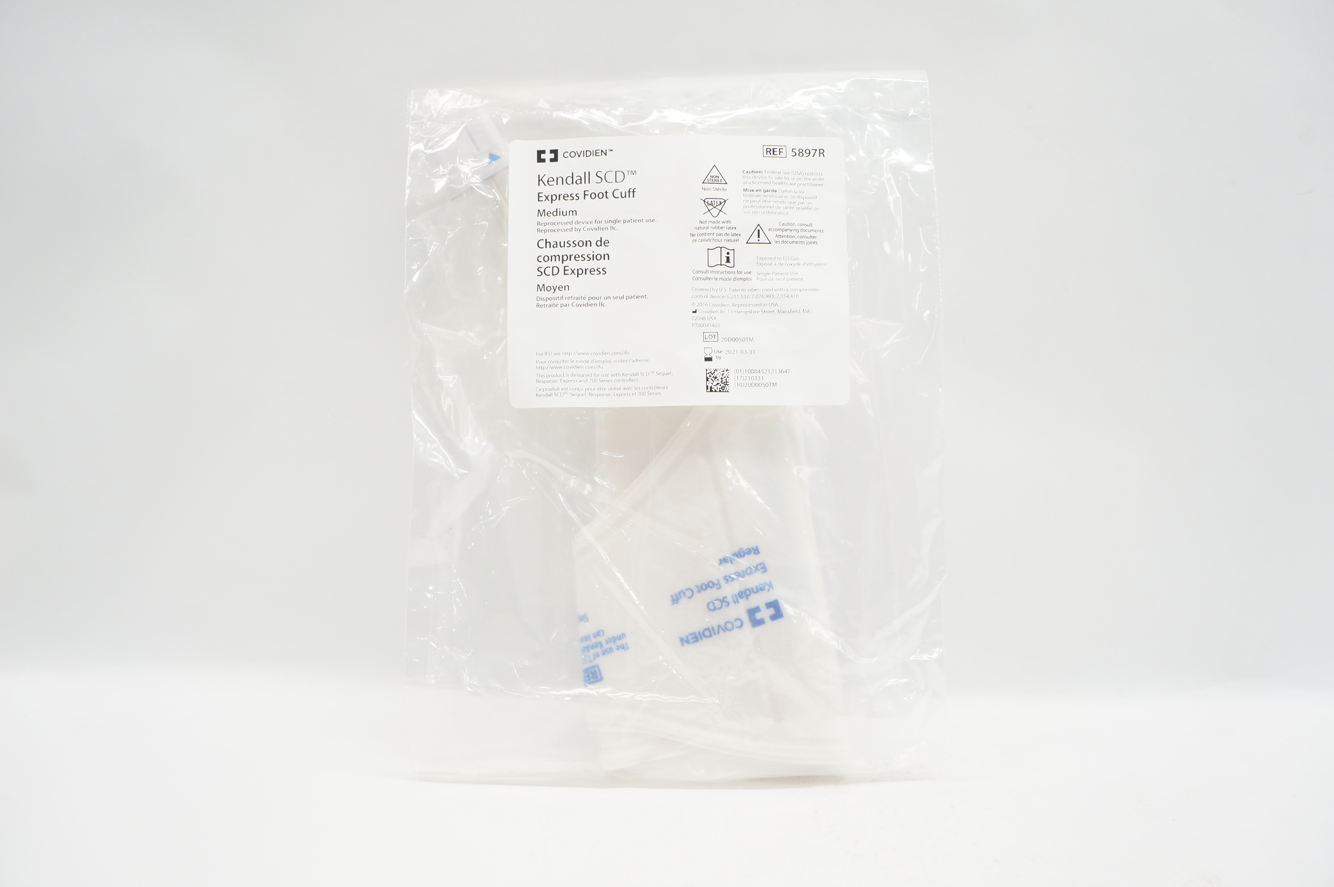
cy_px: 444
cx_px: 667
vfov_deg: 47.8
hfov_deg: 67.4
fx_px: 999
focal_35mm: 27
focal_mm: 18
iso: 200
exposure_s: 1/30
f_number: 6.3
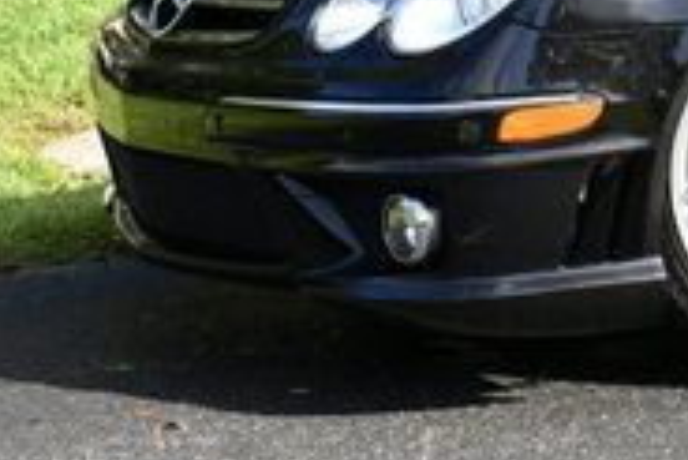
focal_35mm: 139
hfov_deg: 13.4
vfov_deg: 9.5
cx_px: 1182
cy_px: -277
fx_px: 2658
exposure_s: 1/250
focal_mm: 20
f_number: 8
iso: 200
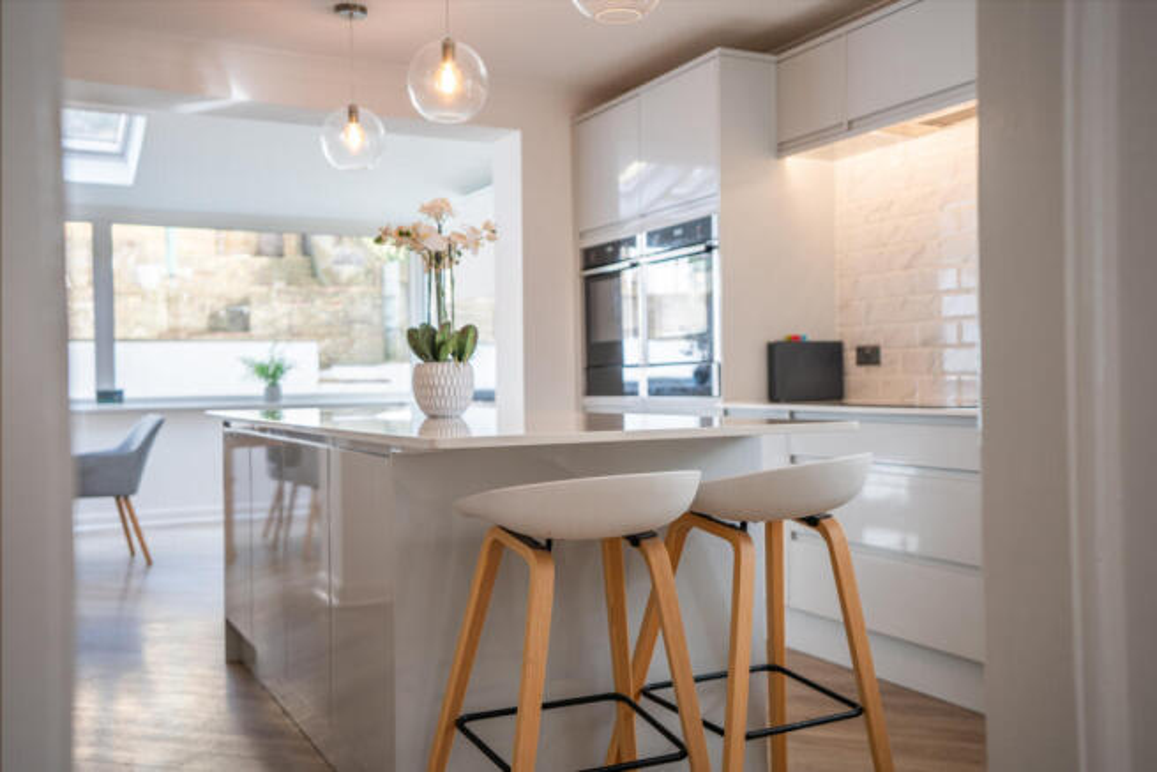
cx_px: 578
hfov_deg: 54.4
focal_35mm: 35
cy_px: 386
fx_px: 1125
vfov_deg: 37.9
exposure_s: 1/500
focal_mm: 35
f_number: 2.8
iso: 250
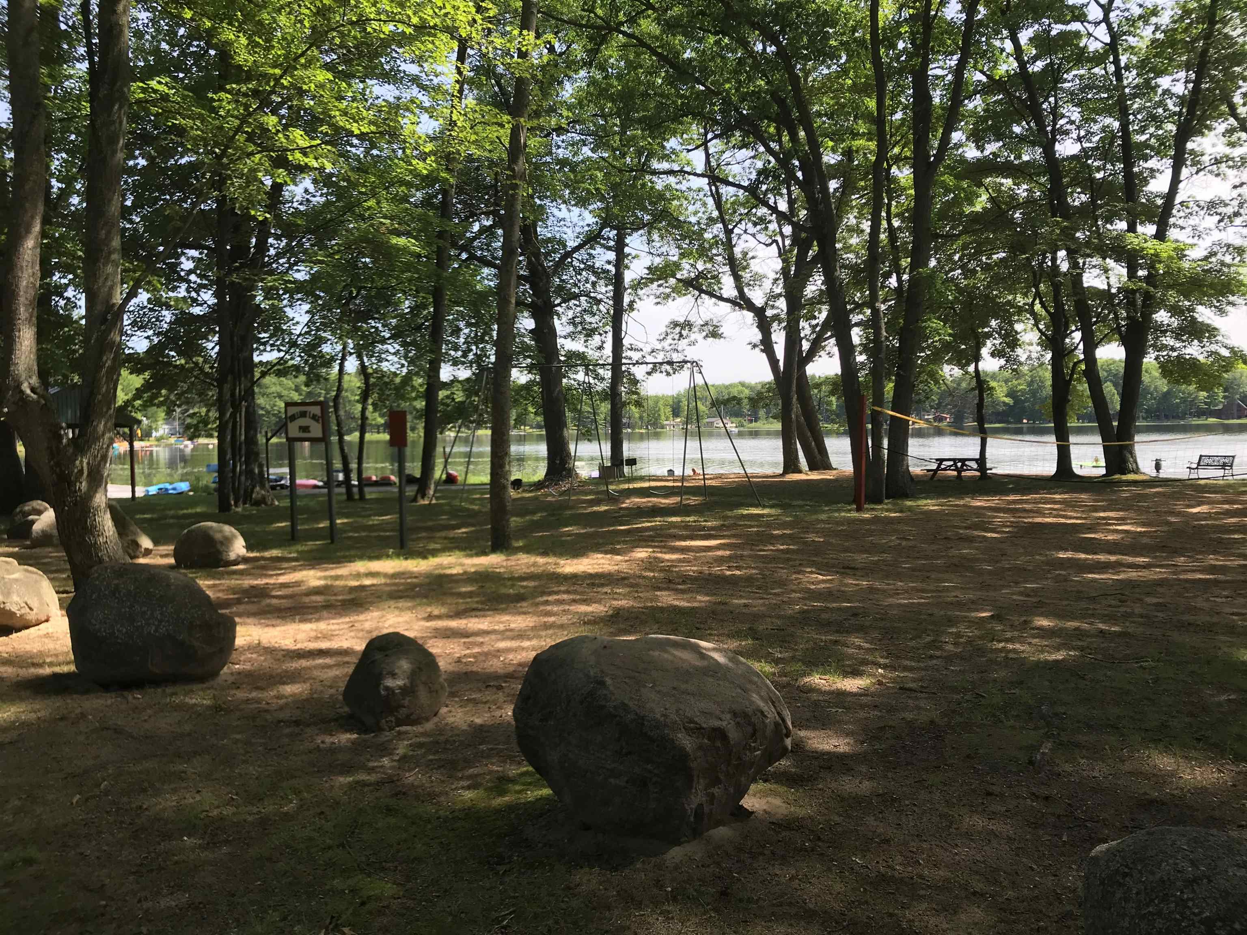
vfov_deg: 49.7
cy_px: 468
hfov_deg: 63.4
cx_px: 624
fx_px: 1009
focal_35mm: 28
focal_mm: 3.99
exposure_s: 1/665
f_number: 1.8
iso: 20
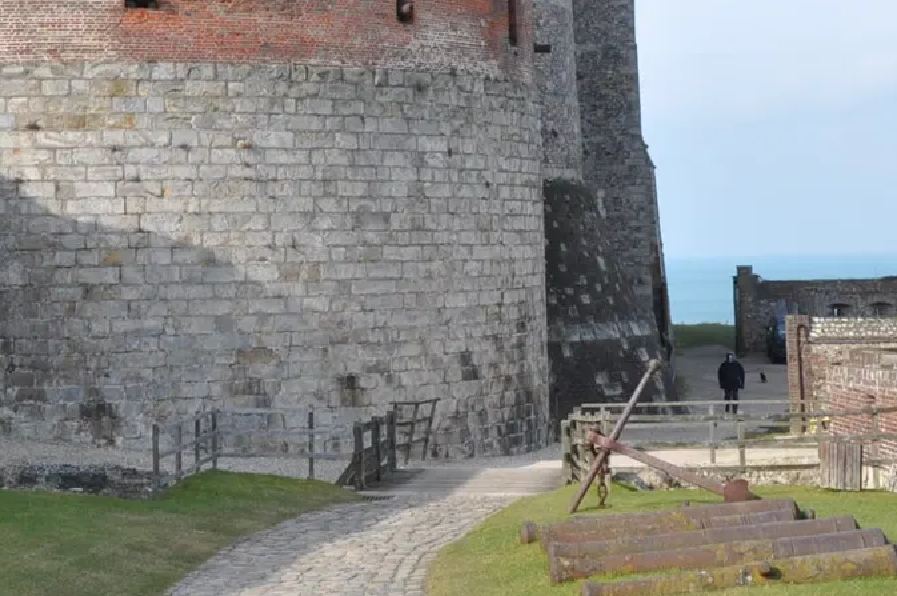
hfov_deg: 22.8
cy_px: -87
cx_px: 393
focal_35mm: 89
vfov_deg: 14.9
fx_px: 2220
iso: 200
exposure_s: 1/160
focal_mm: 25
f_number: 13
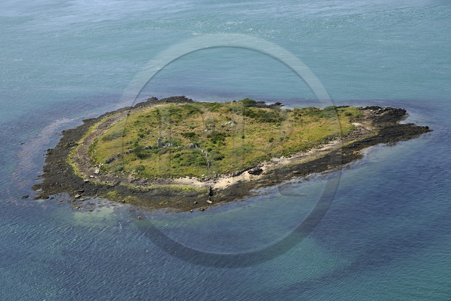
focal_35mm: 75
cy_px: 150
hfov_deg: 27.0
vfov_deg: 18.2
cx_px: 226
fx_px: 939
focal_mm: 75
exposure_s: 1/1000
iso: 400
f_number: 7.1
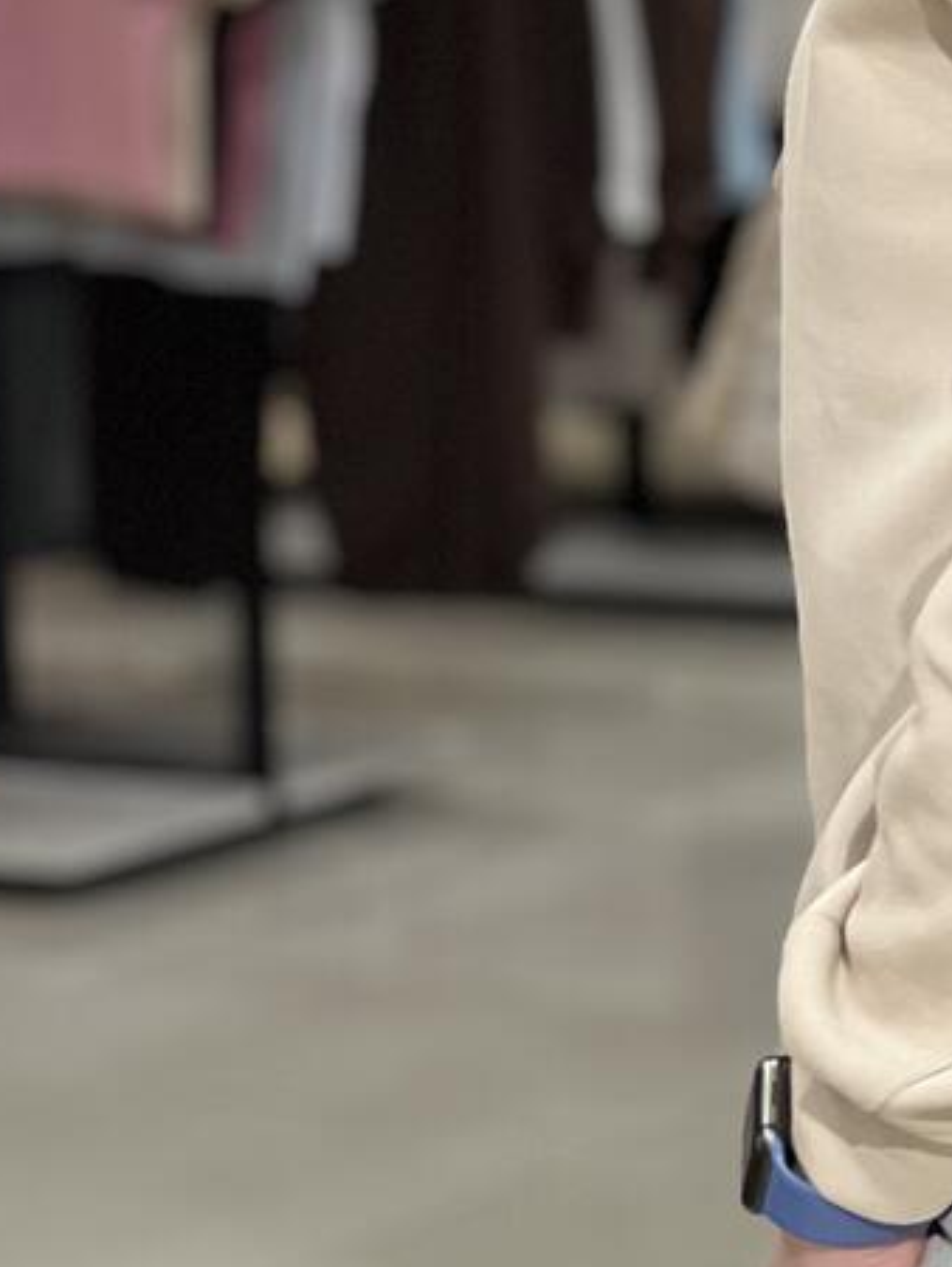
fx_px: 8353
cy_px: 153
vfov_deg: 8.6
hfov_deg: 6.5
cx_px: 1324
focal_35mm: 228
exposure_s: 1/33
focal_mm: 9
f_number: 2.8
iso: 125
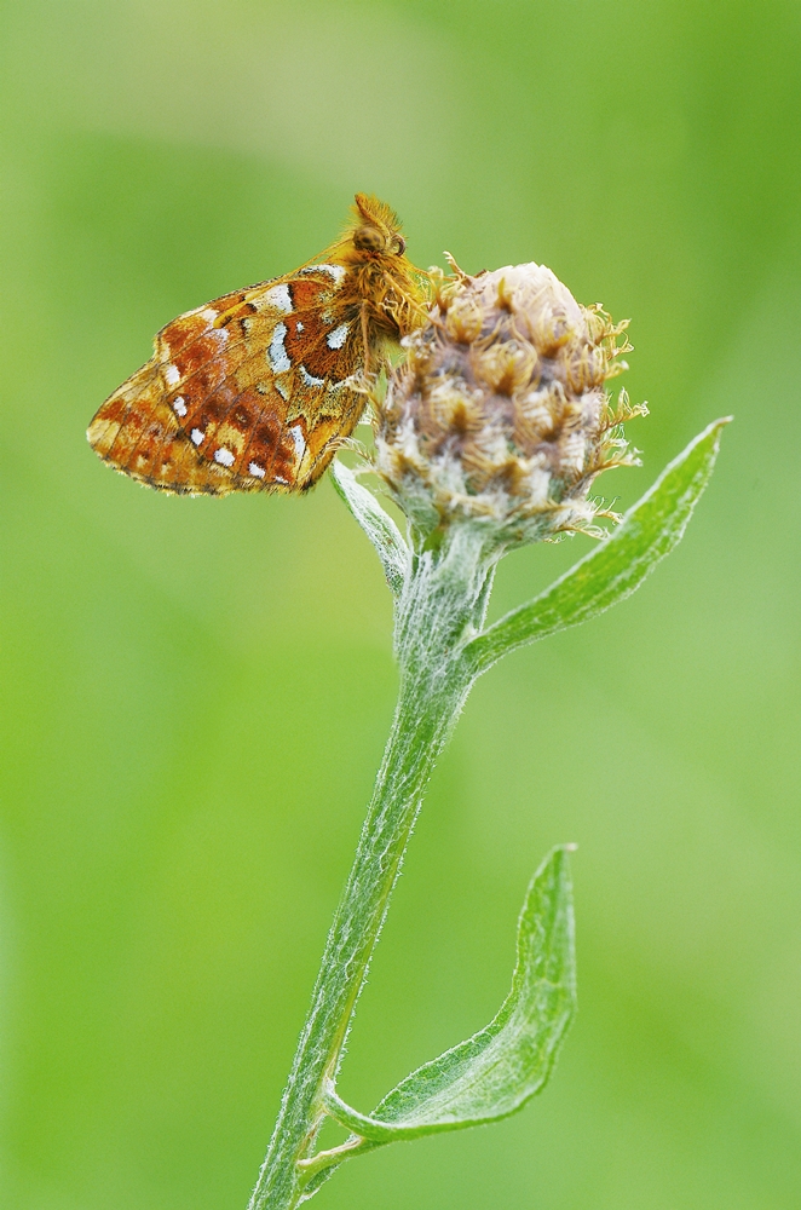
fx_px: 7545
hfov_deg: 6.1
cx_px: 400
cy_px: 605
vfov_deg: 9.2
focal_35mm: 225
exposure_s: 1/160
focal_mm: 150
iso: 200
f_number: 9
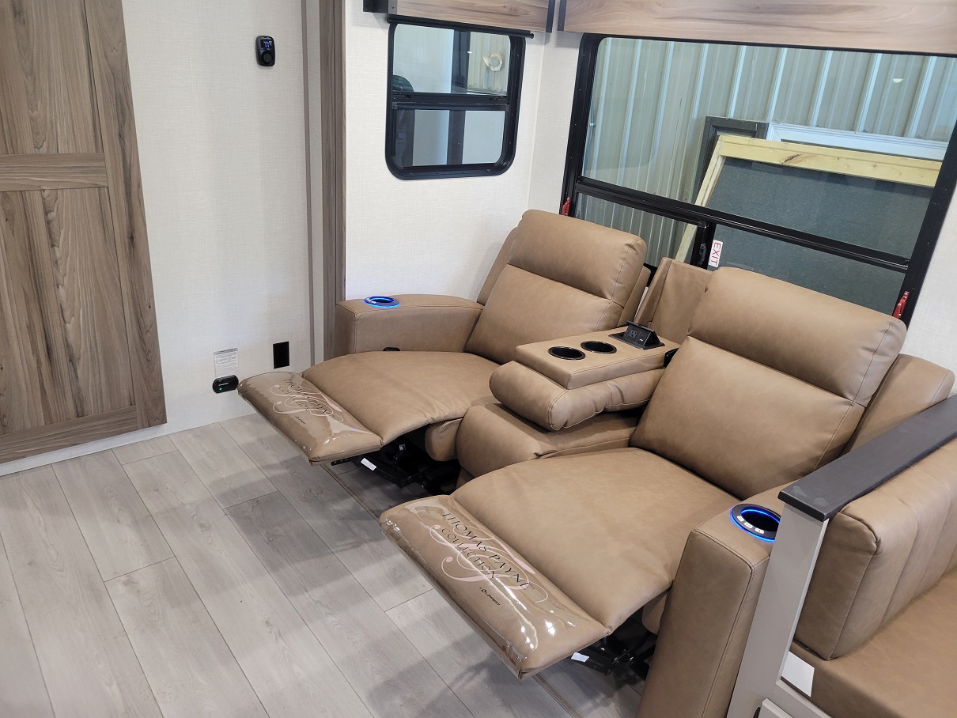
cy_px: 359
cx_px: 478
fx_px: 719
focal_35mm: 26
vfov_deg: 53.1
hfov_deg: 67.3
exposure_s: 1/40
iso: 200
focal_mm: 5.4
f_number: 1.8
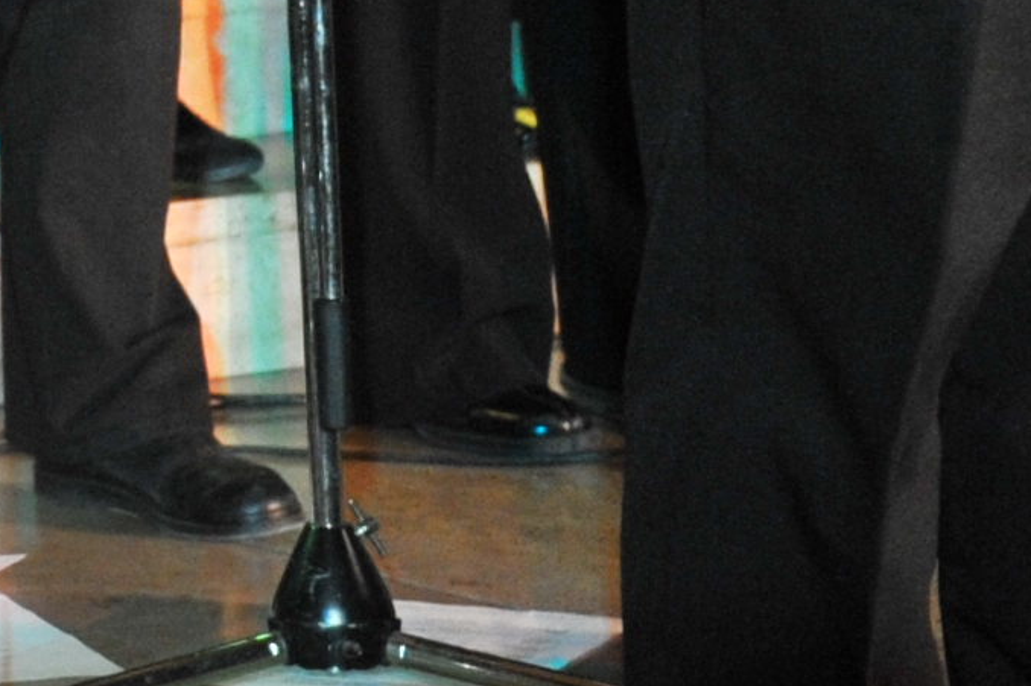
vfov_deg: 6.5
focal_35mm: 201
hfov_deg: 9.5
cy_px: -992
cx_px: -1057
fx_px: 5752
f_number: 2.8
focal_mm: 32
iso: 1600
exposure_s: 1/100
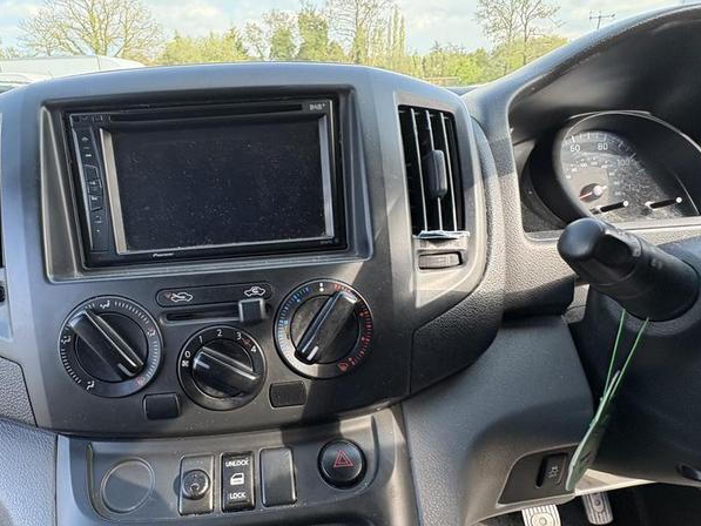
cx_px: 298
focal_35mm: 21
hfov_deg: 78.5
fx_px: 425
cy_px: 319
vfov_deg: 62.8
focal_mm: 2.22
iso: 125
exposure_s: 1/108
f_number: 2.2
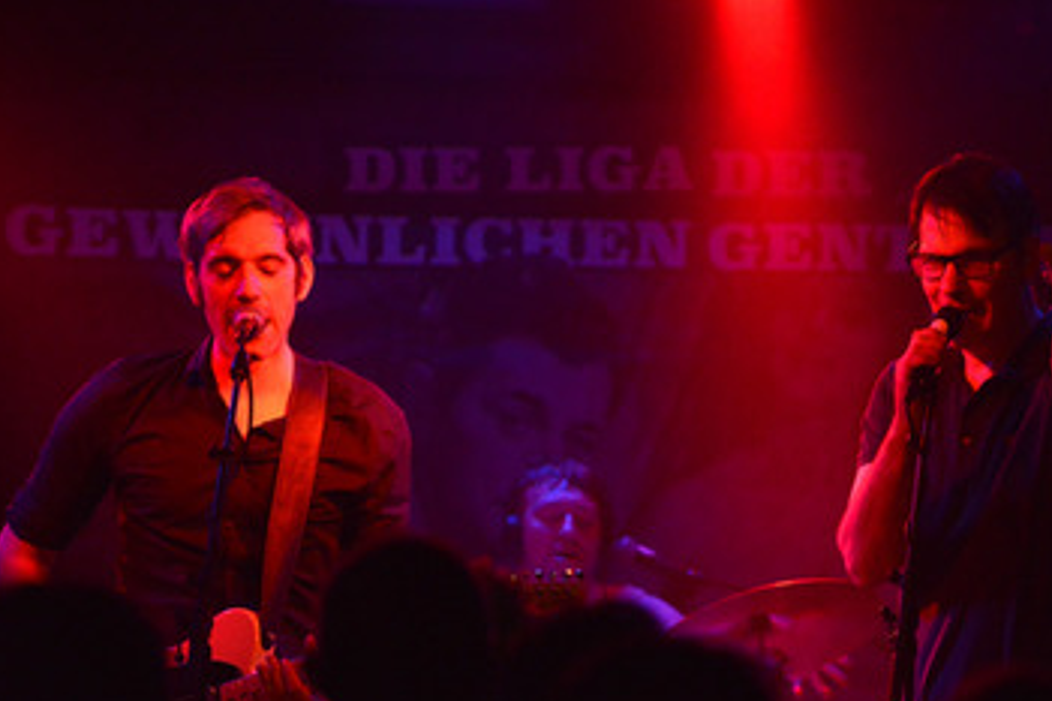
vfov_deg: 7.9
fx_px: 5082
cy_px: 448
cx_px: 636
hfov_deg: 11.8
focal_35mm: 174
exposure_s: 1/400
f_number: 4
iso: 6400
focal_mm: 135
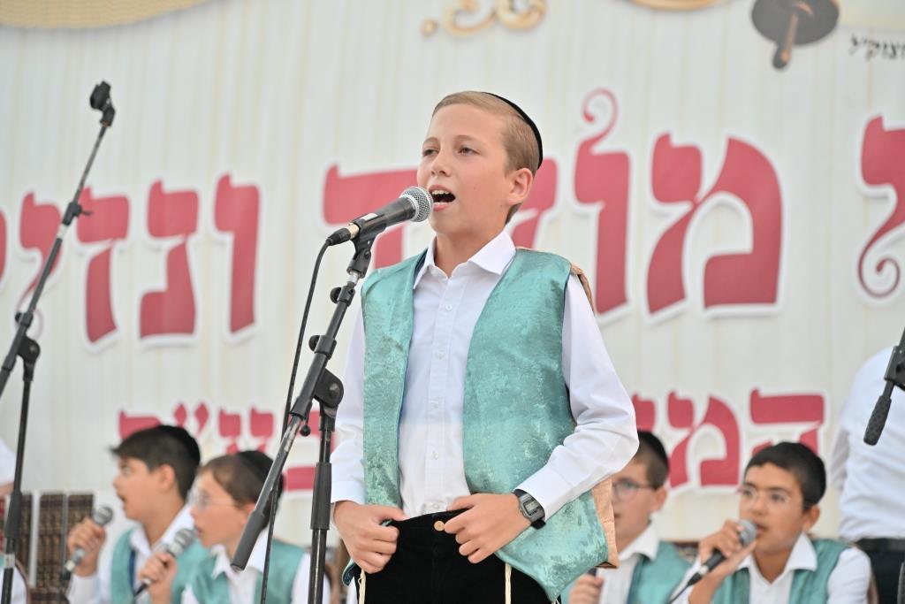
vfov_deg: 11.4
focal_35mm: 120
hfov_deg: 17.1
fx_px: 3017
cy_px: 302
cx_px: 452
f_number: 4
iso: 1250
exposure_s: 1/500
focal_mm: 120
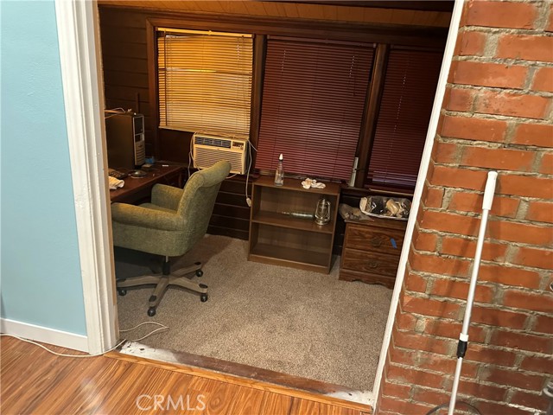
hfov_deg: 71.6
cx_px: 276
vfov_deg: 56.8
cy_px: 208
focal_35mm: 24
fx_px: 383
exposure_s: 1/60
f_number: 1.78
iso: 640
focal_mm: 6.86
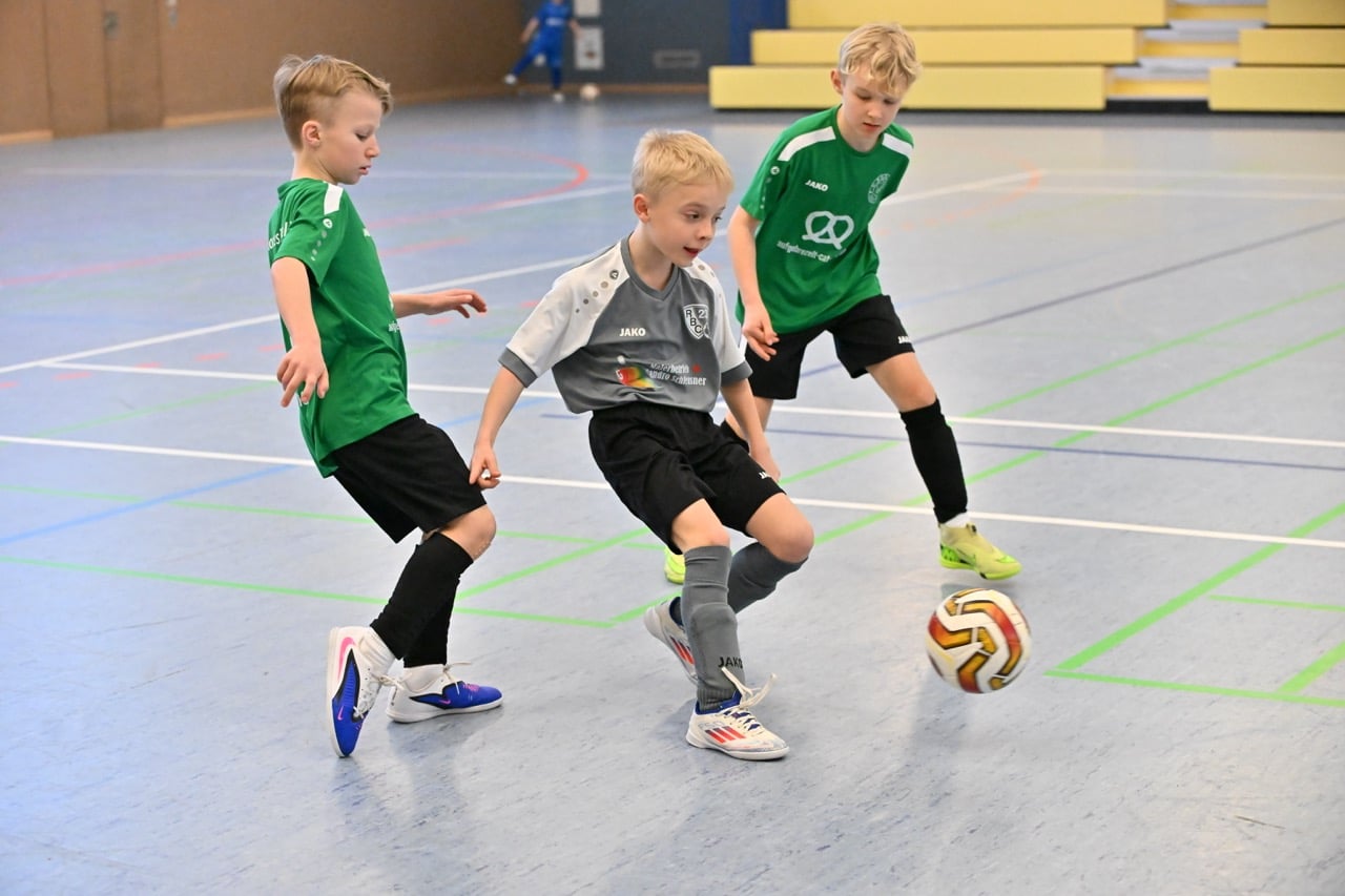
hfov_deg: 27.0
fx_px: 2802
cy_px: 448
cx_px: 672
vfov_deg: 18.2
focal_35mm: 75
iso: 8000
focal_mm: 75
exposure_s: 1/1000
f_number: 3.5
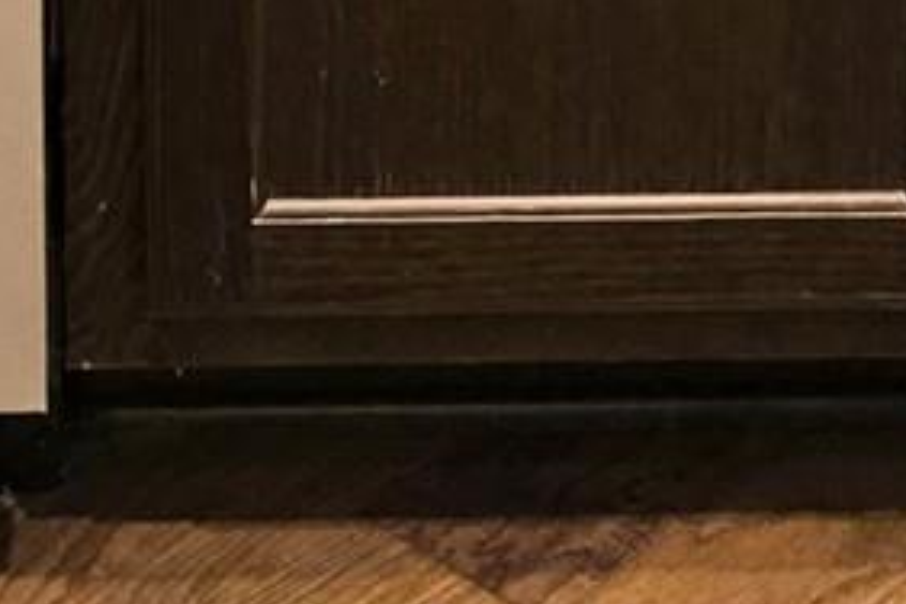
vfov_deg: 6.8
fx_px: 4379
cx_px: 379
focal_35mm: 174
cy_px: -1446
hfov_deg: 11.8
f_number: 1.7
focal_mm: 6.3
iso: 640
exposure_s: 1/120
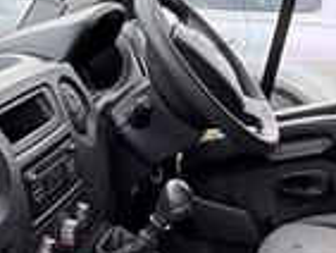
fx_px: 865
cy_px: 153
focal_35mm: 89
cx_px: 93
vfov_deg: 16.6
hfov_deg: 21.8
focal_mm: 2.22
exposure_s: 1/131
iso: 50
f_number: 2.2
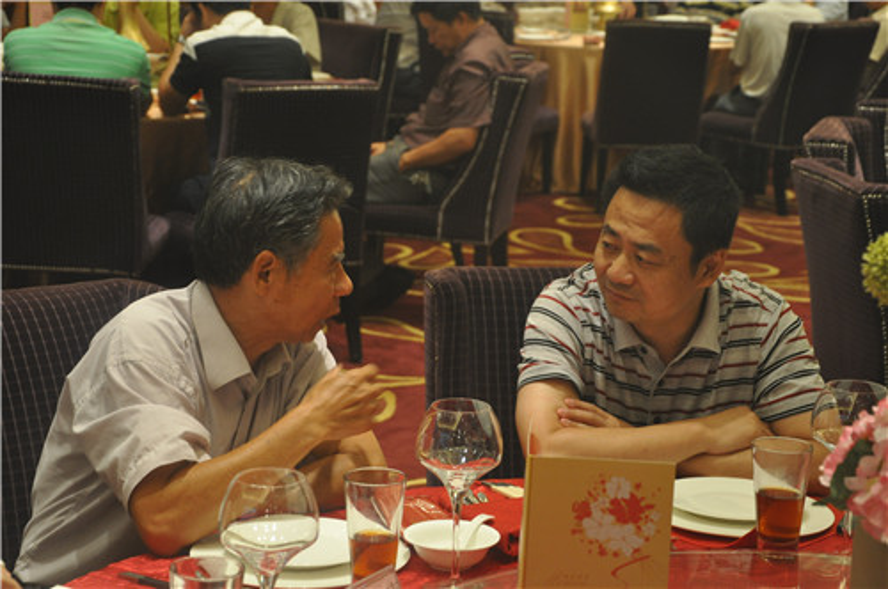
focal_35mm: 87
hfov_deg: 23.4
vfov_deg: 15.7
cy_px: 294
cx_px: 444
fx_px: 2143
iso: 800
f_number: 5
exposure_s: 1/40
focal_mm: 58
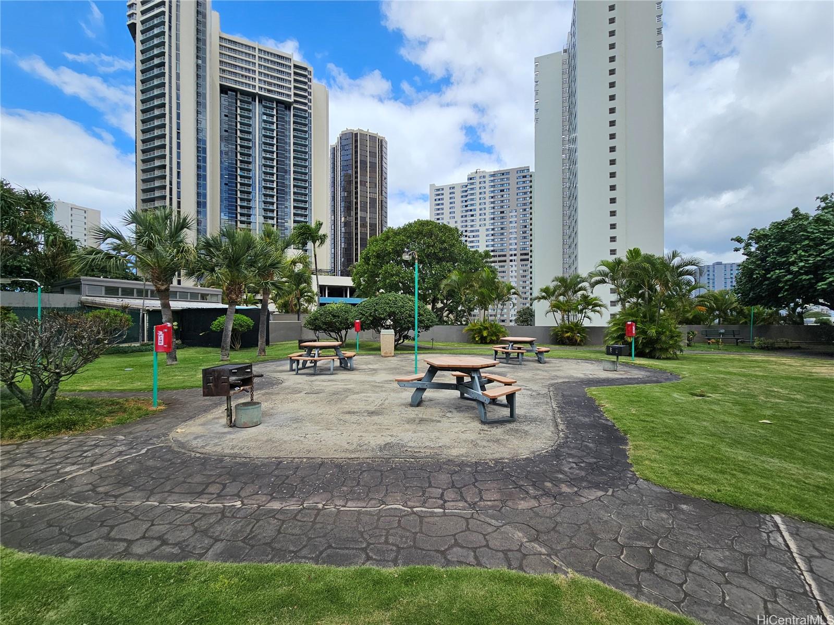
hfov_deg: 106.2
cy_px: 312
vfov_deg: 89.9
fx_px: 313
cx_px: 417
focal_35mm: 13
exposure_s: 1/2180
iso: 50
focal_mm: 2.2
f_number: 2.2
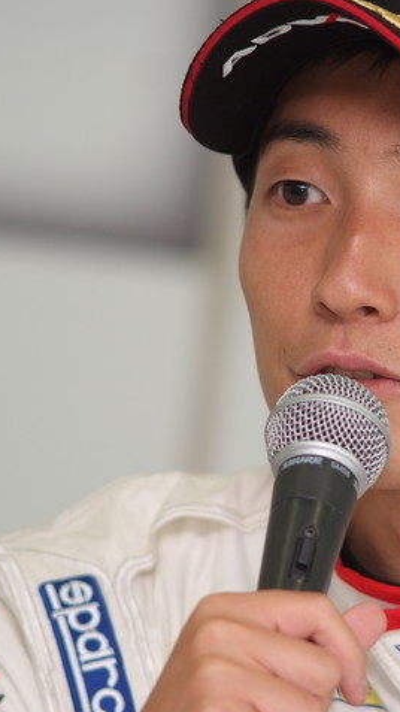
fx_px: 8059
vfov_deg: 5.1
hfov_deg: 2.8
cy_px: 357
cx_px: 378
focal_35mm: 427
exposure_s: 1/250
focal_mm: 180
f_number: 2.8
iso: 400
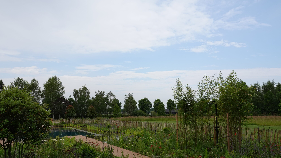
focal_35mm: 29
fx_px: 216
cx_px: 140
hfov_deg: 66.1
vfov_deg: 40.0
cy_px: 92
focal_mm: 9.99
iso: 100
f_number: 4
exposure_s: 1/500
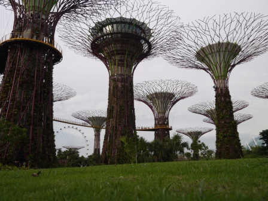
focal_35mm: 32
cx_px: 134
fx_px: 248
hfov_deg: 56.8
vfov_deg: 44.2
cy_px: 100
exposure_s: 1/320
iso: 160
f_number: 5.6
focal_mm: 16
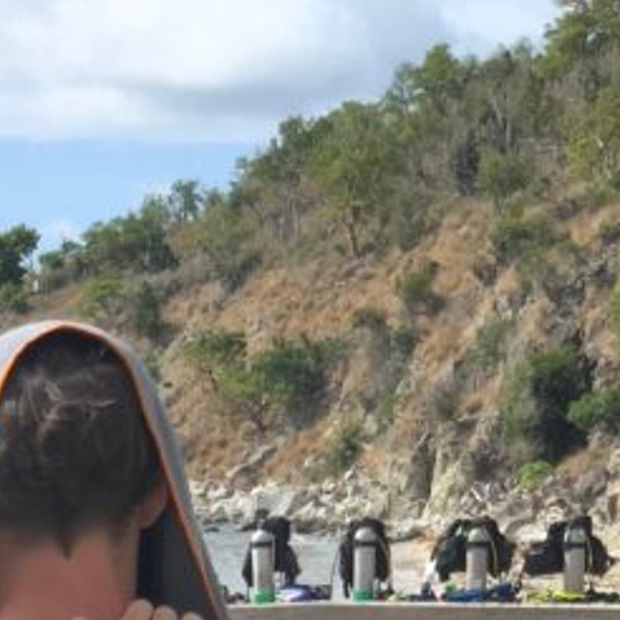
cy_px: 1026
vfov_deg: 8.9
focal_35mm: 191
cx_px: -98
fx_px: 3870
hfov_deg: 9.1
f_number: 2.4
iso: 16
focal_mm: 6
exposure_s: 1/899
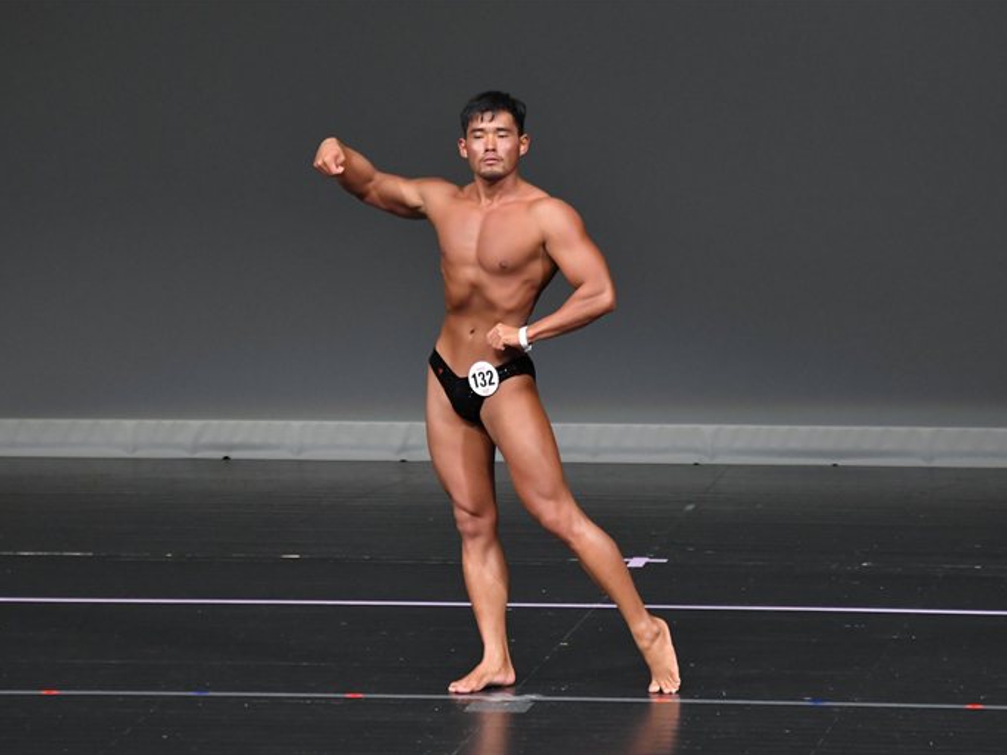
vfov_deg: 4.3
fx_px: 9978
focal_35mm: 343
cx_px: 520
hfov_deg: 5.8
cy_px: 377
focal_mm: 210
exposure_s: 1/400
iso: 4000
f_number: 5.6
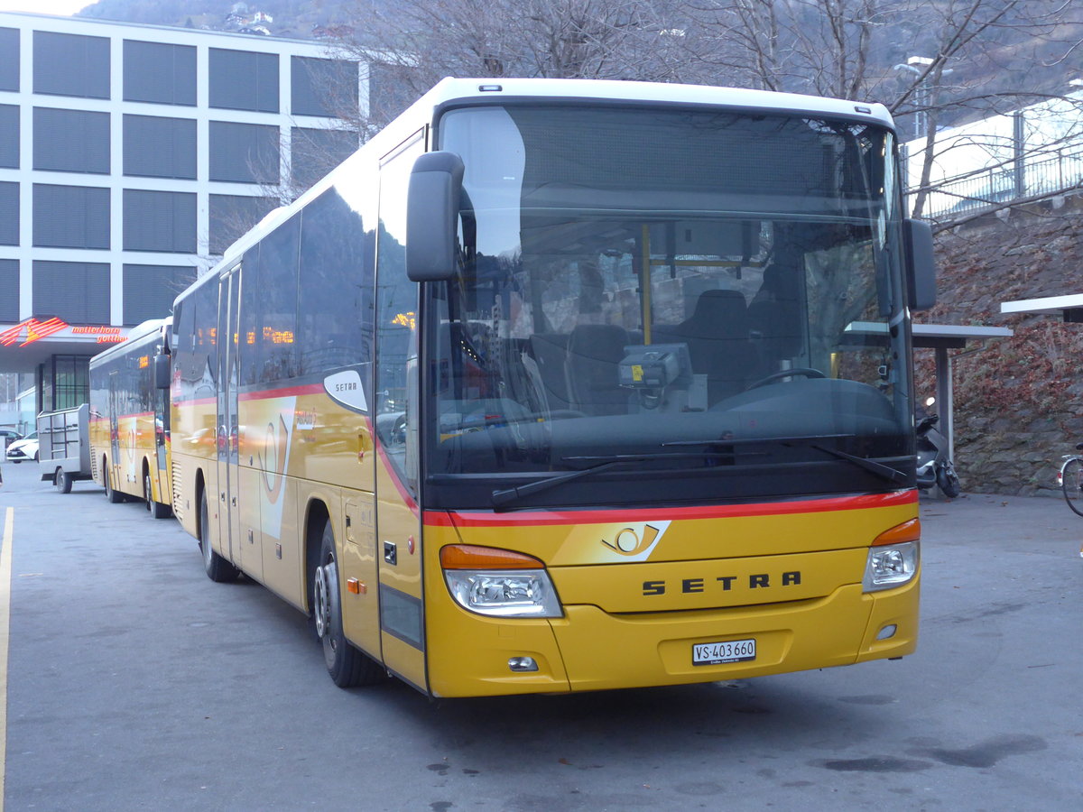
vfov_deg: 31.5
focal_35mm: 46
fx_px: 1439
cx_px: 542
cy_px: 406
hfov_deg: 41.2
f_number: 3
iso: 400
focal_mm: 9.5
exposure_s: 1/50
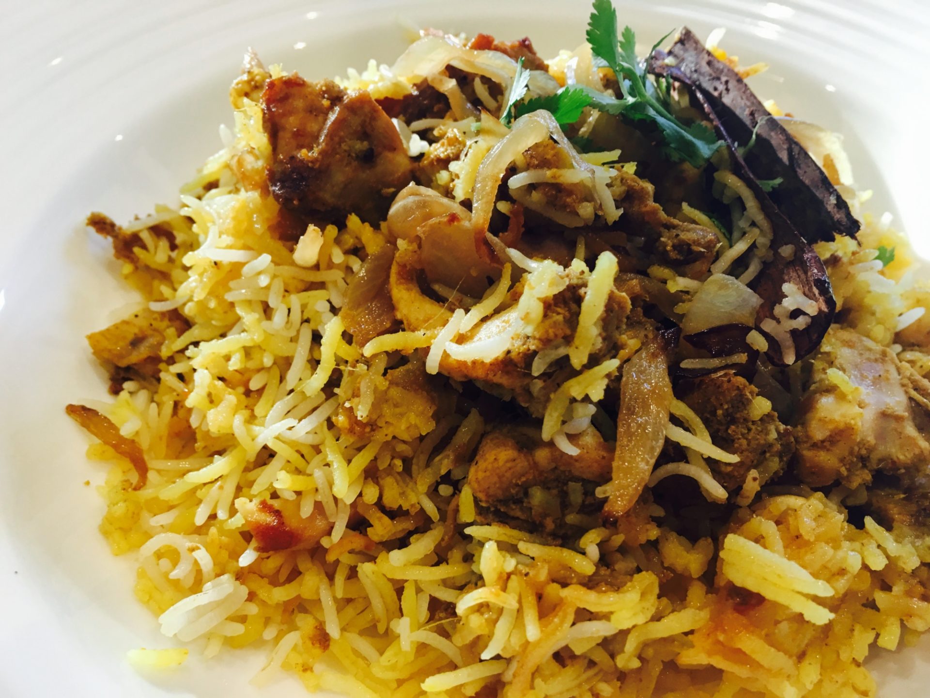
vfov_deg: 48.2
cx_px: 465
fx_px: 779
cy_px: 349
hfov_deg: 61.7
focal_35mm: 29
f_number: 2.2
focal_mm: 4.15
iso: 40
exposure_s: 1/17
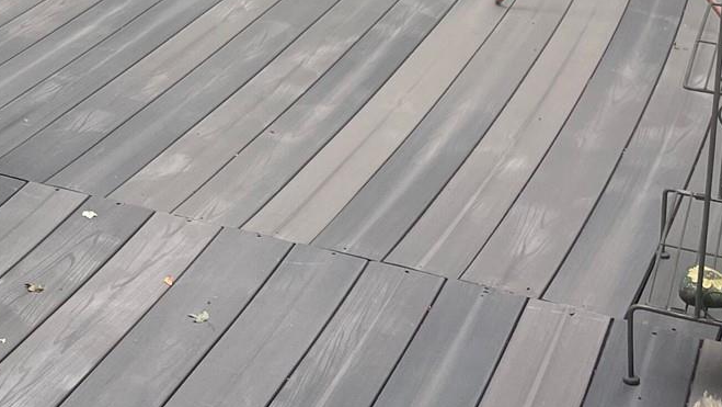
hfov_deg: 22.5
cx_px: -122
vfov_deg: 13.2
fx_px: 1685
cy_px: -134
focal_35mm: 88
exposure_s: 1/322
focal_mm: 4.2
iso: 32
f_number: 1.6
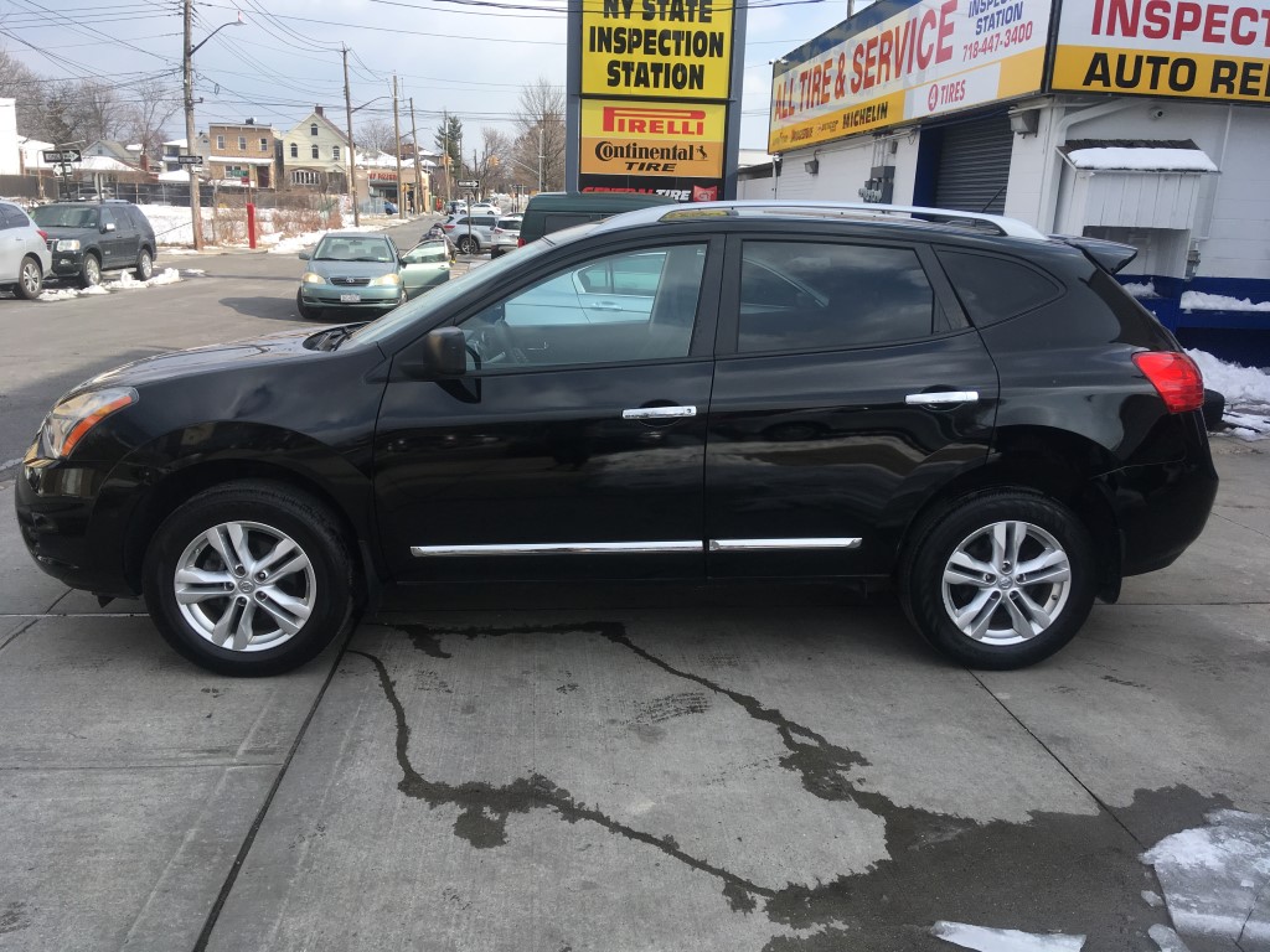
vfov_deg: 48.2
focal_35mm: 29
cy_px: 476
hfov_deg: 61.7
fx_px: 1064
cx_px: 635
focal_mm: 4.15
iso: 25
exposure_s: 1/836
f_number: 2.2
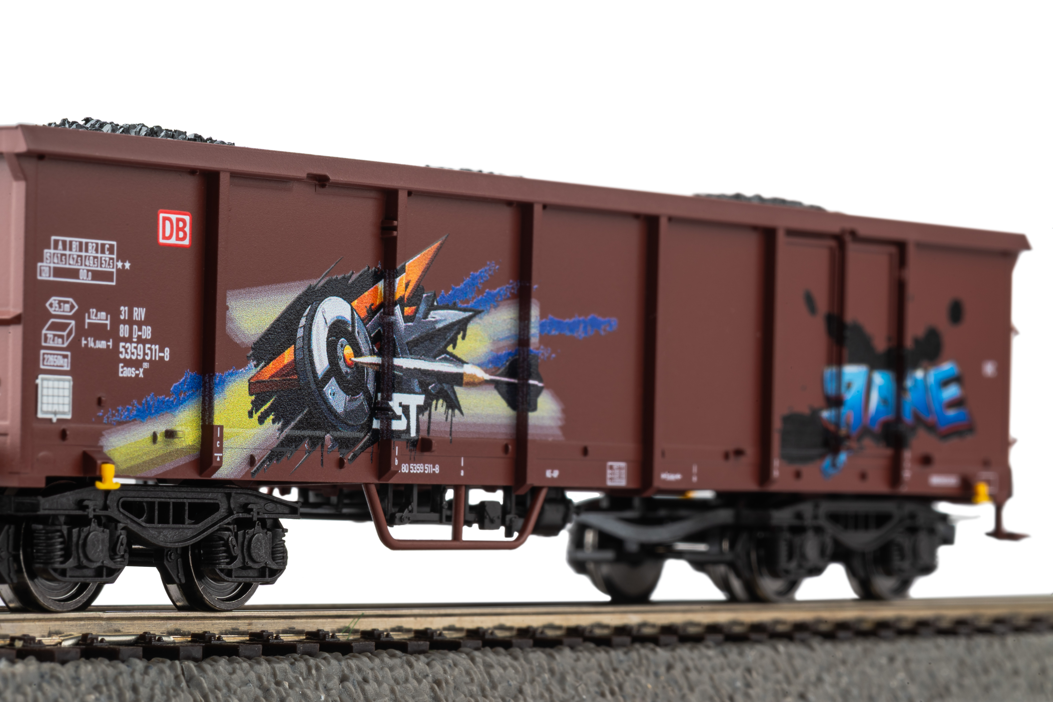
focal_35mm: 105
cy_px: 351
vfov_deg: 13.0
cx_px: 526
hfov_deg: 19.5
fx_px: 3071
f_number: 32
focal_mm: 105
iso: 100
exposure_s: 1/3
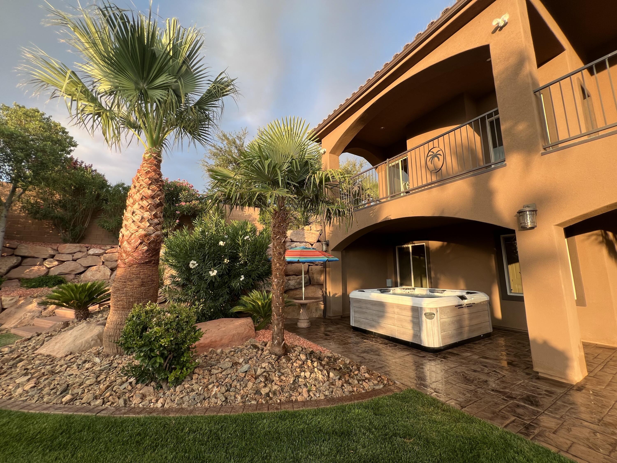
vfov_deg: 89.9
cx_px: 308
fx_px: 232
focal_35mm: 13
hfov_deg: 106.2
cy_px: 232
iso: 32
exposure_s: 1/99
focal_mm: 1.57
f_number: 1.8
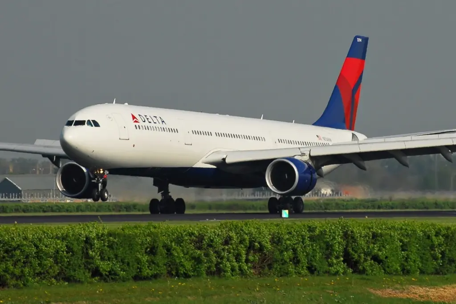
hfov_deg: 6.5
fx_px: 3990
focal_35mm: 315
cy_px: 152
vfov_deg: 4.4
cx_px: 228
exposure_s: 1/320
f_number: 8
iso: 100
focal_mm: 210
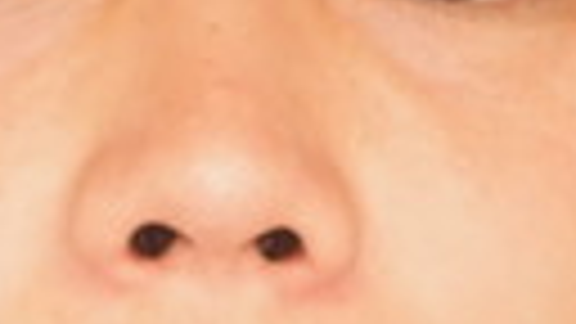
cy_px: 274
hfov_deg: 1.4
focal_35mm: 1589
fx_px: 24269
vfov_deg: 0.8
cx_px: 284
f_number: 2.8
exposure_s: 1/60
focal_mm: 180
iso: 800
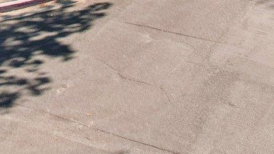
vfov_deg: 10.3
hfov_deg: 18.3
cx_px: -126
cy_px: -196
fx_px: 763
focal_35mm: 105
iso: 140
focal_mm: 8.4
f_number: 2.8
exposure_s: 1/240
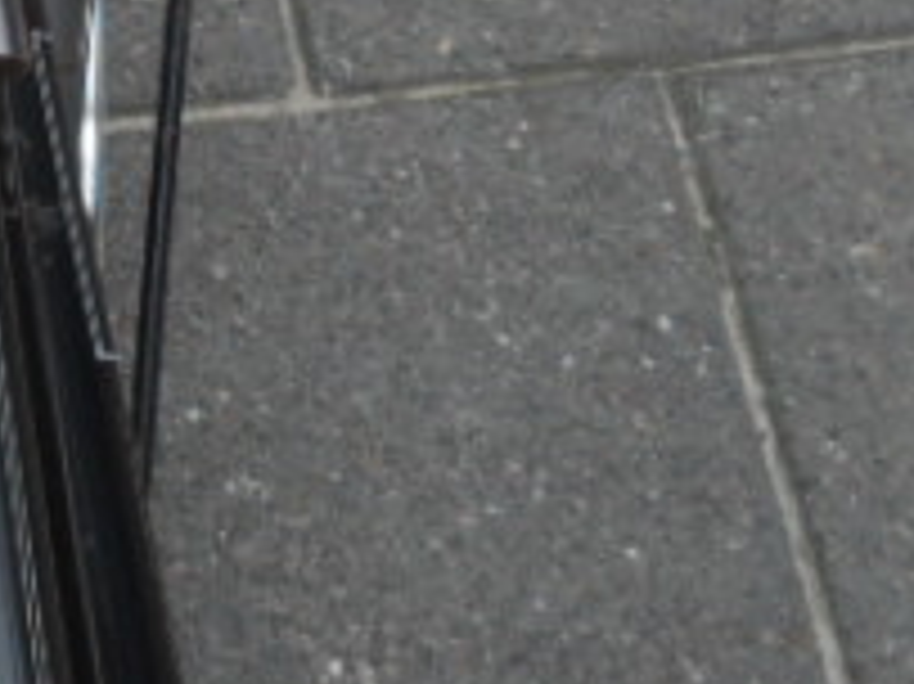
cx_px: -194
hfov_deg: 14.1
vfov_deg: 9.8
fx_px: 3589
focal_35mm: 136
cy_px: -837
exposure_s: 1/350
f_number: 3.5
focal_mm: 4.9
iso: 80
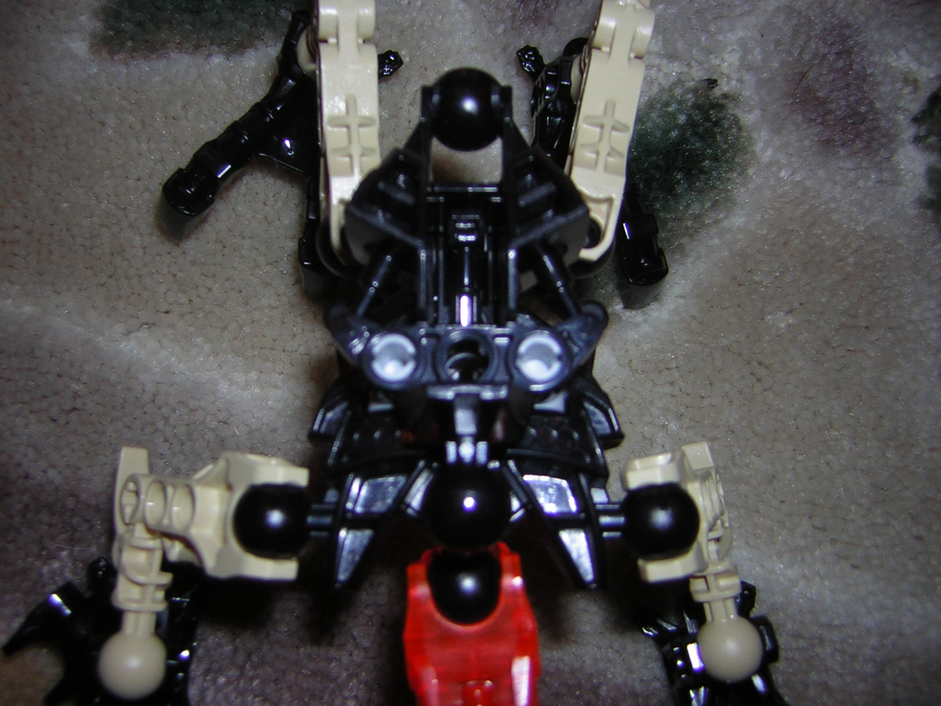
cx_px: 470
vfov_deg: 39.7
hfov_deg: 51.4
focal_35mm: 36
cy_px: 353
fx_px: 979
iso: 50
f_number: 2.6
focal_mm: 4.7
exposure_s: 1/60.1
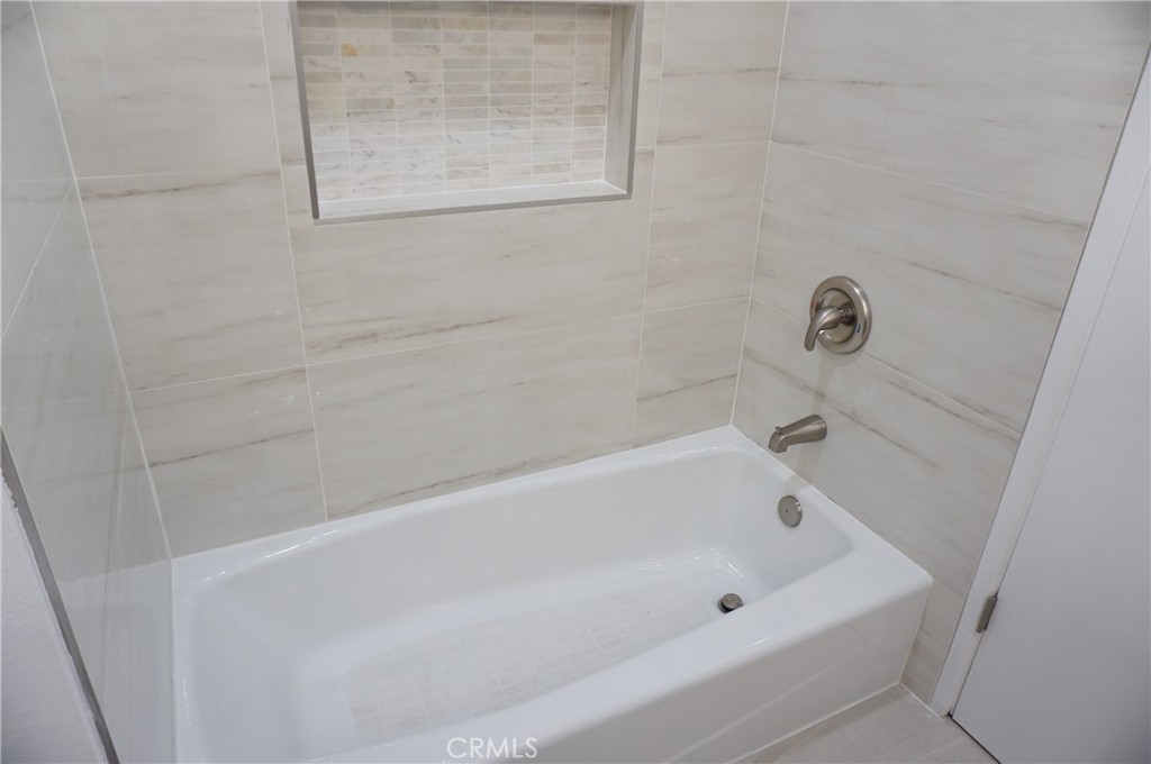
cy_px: 382
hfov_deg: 73.8
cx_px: 576
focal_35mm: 24
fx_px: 766
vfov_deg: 53.0
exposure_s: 1/60
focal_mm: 16
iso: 200
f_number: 3.5
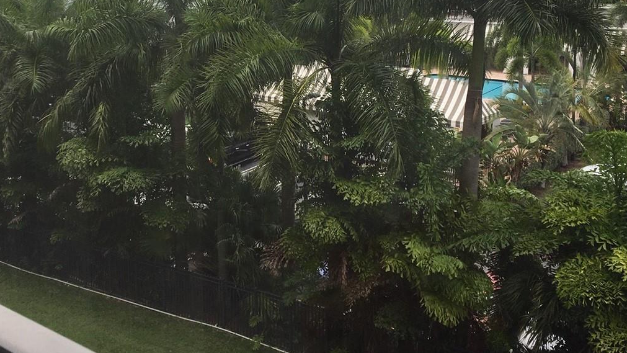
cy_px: 97
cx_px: 255
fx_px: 831
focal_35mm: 50
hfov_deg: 41.2
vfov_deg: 23.8
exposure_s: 1/601
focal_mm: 4.15
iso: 25
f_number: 2.2
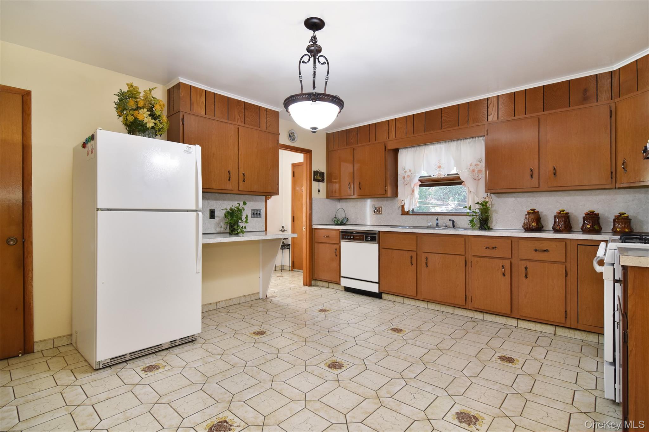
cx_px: 324
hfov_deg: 95.0
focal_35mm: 16
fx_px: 297
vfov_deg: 72.0
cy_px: 216
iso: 640
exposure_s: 1/25
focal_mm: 11
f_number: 8
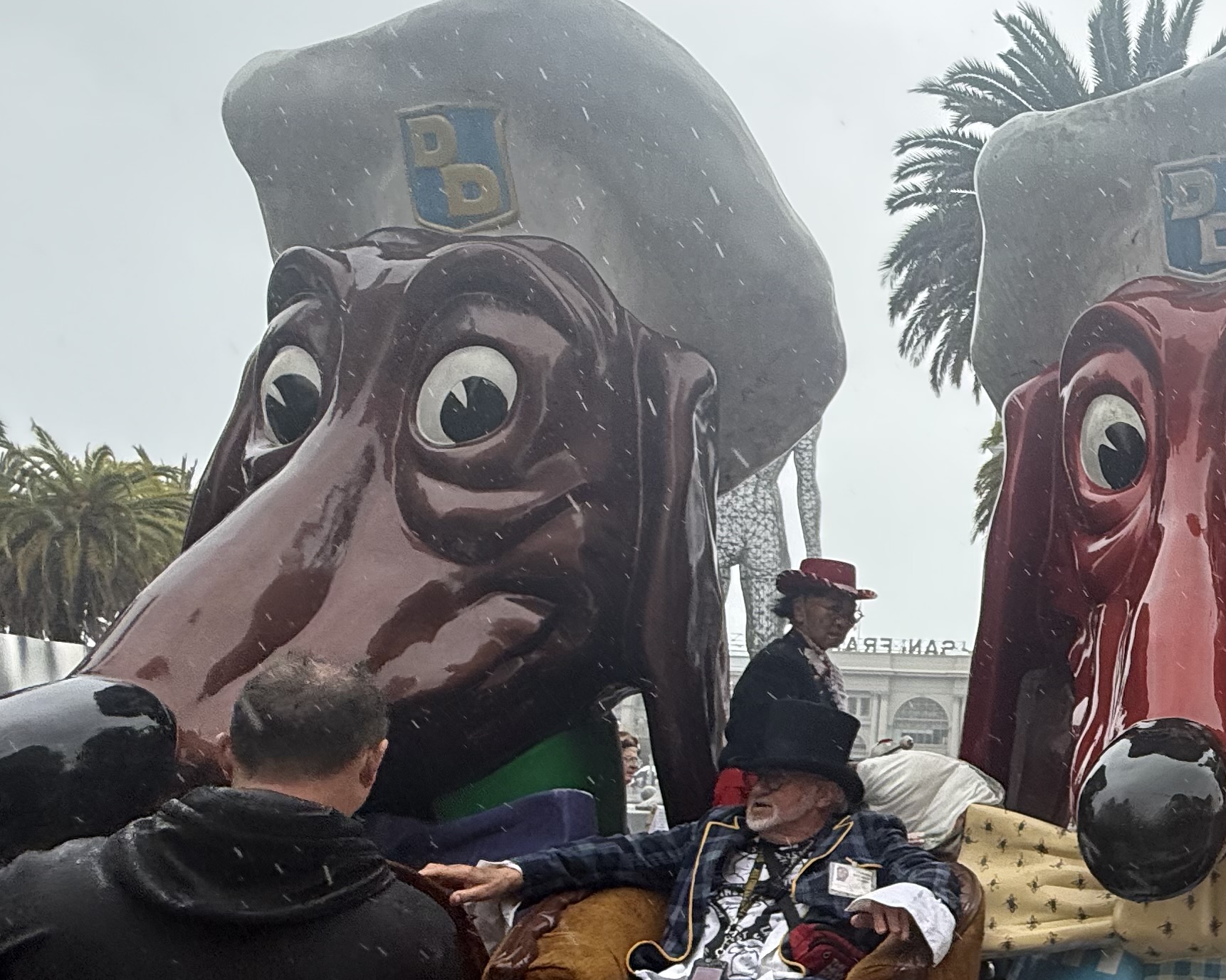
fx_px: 1161
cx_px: 1242
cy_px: 671
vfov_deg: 44.9
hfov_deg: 46.2
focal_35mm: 32
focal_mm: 2.22
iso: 64
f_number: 2.2
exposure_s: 1/1001
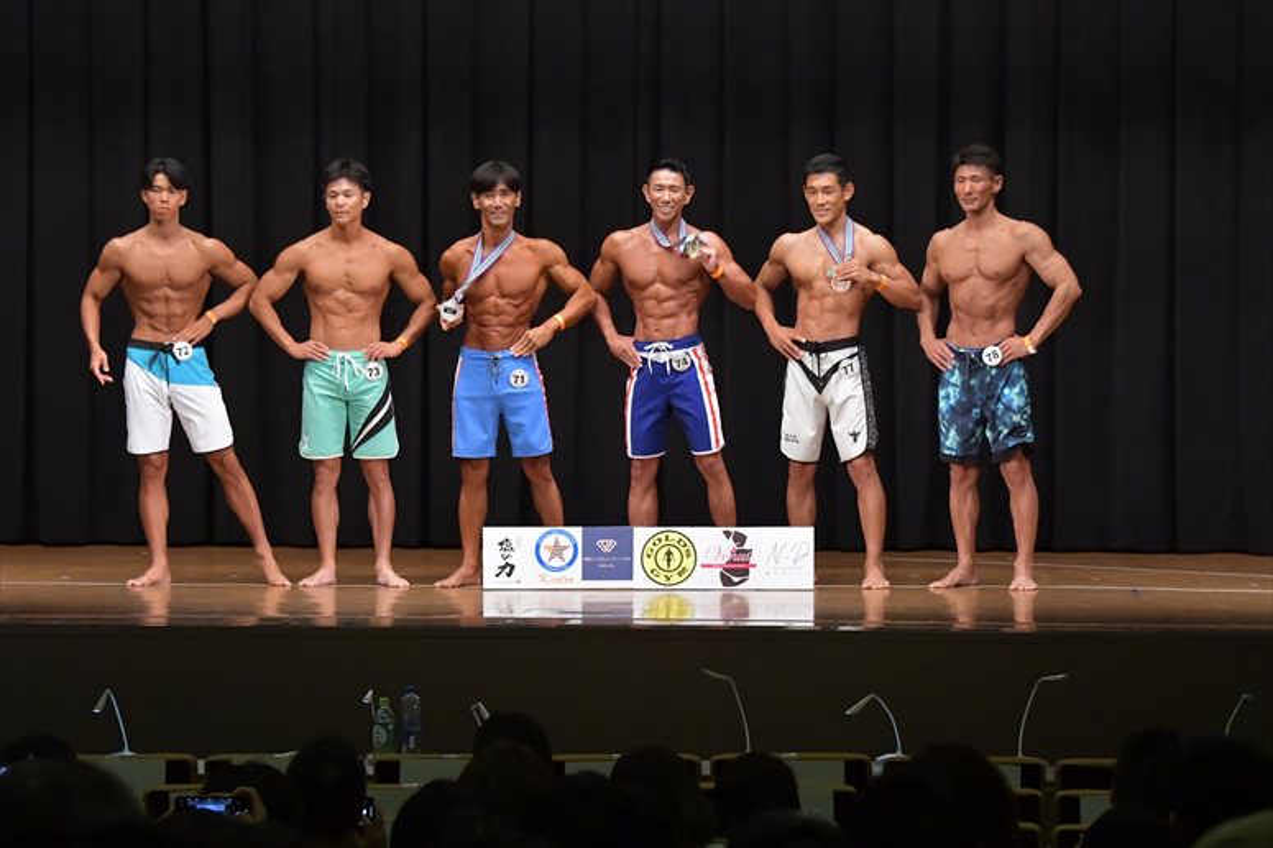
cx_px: 636
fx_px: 4771
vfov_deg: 10.2
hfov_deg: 15.2
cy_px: 424
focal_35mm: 135
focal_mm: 90
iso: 6400
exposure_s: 1/400
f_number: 5.6
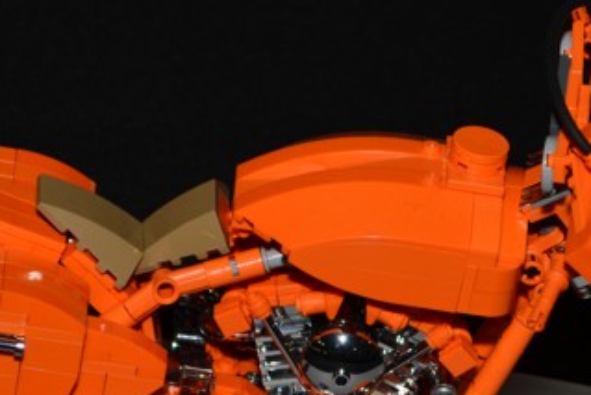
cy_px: 362
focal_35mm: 244
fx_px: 4007
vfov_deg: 5.6
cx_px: 346
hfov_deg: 8.4
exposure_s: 1/30
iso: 100
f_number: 5.6
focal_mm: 52
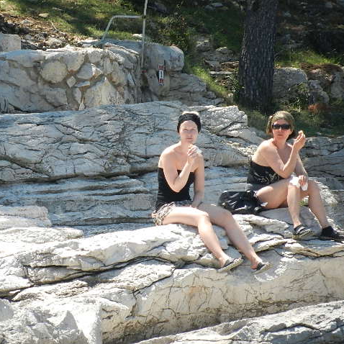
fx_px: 5993
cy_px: 172
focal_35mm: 533
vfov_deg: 3.3
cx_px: 124
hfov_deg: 3.3
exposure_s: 1/640
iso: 400
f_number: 5.9
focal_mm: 81
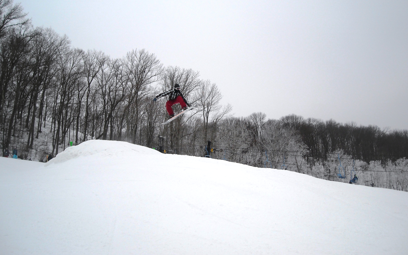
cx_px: 201
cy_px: 104
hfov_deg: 50.4
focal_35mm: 39
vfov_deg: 32.7
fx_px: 434
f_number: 2.8
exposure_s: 1/384
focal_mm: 5.7
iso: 64
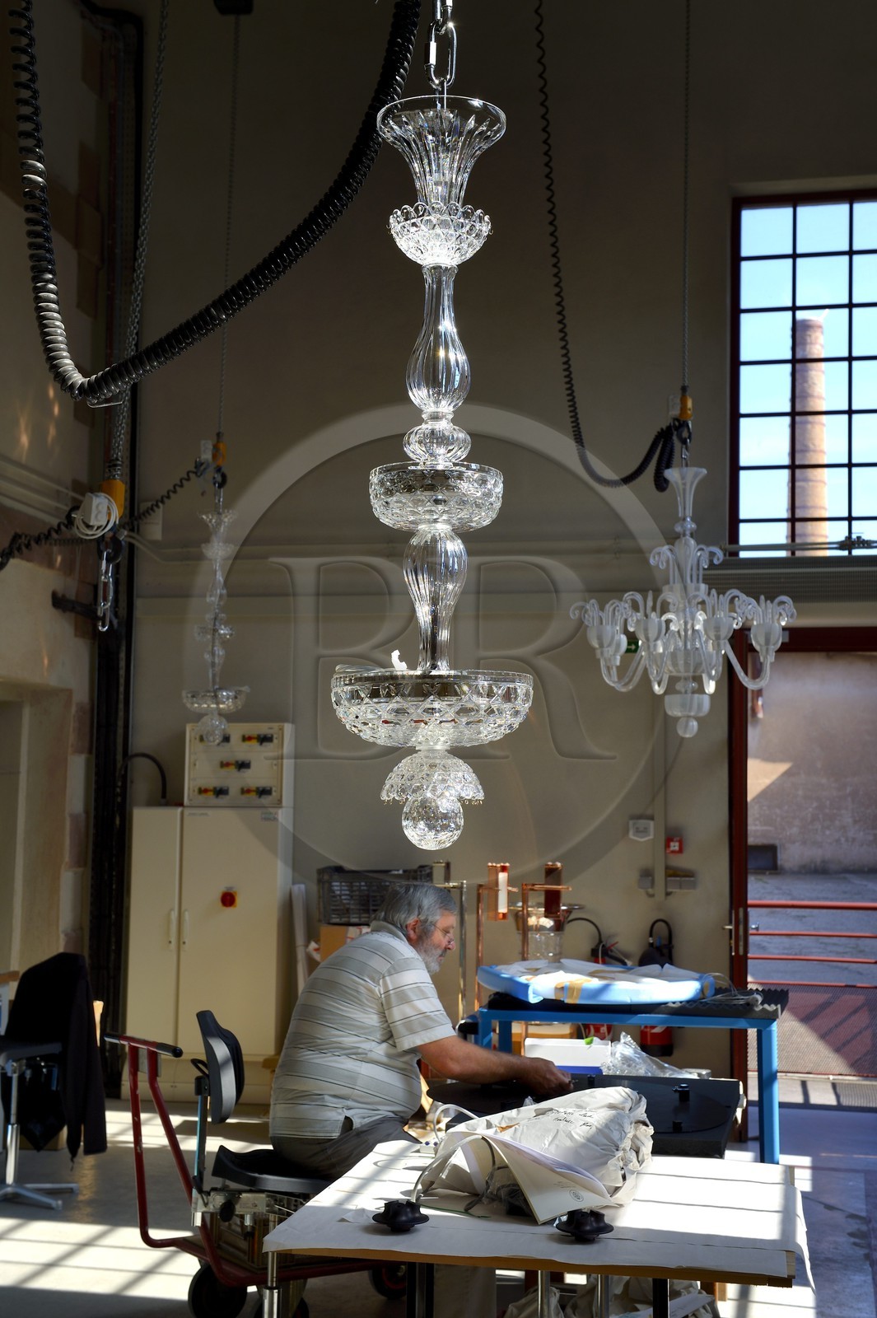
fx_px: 1756
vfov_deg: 41.1
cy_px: 659
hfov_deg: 28.0
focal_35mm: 48
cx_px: 438
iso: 200
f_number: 9
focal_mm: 48
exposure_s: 1/125
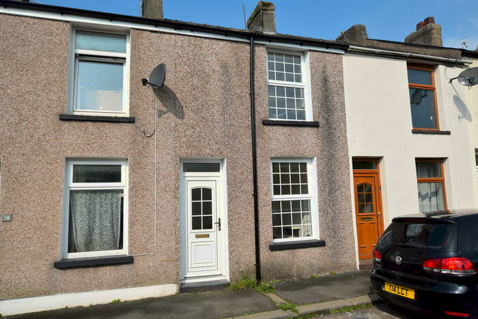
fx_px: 339
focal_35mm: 26
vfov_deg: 50.4
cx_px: 239
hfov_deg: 70.4
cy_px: 160
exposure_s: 1/400
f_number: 10
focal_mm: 17
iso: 200
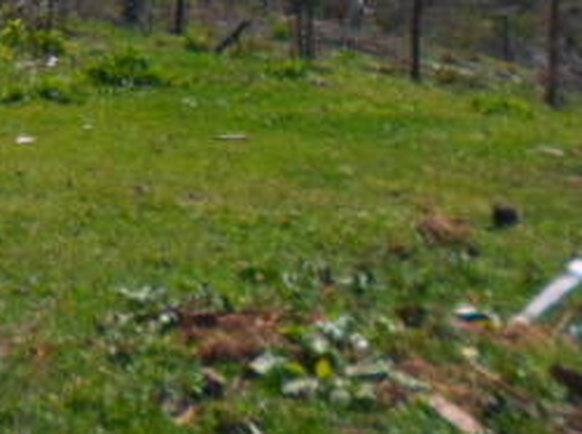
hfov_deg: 18.5
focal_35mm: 103
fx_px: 1729
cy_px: -355
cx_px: -35
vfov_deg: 12.9
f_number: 9.2
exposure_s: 1/250
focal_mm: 4.5
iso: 80
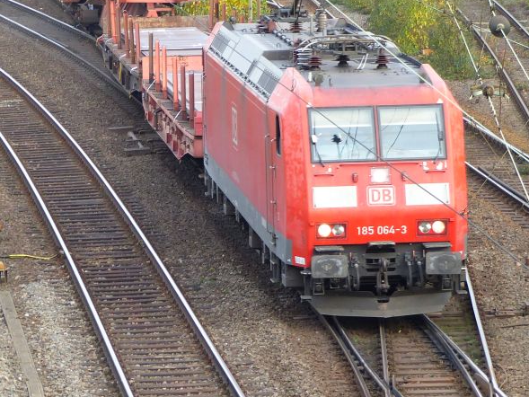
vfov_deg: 5.4
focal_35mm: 275
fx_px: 4203
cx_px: 265
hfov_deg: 7.2
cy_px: 213
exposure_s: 1/80
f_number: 2.8
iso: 100
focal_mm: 24.3
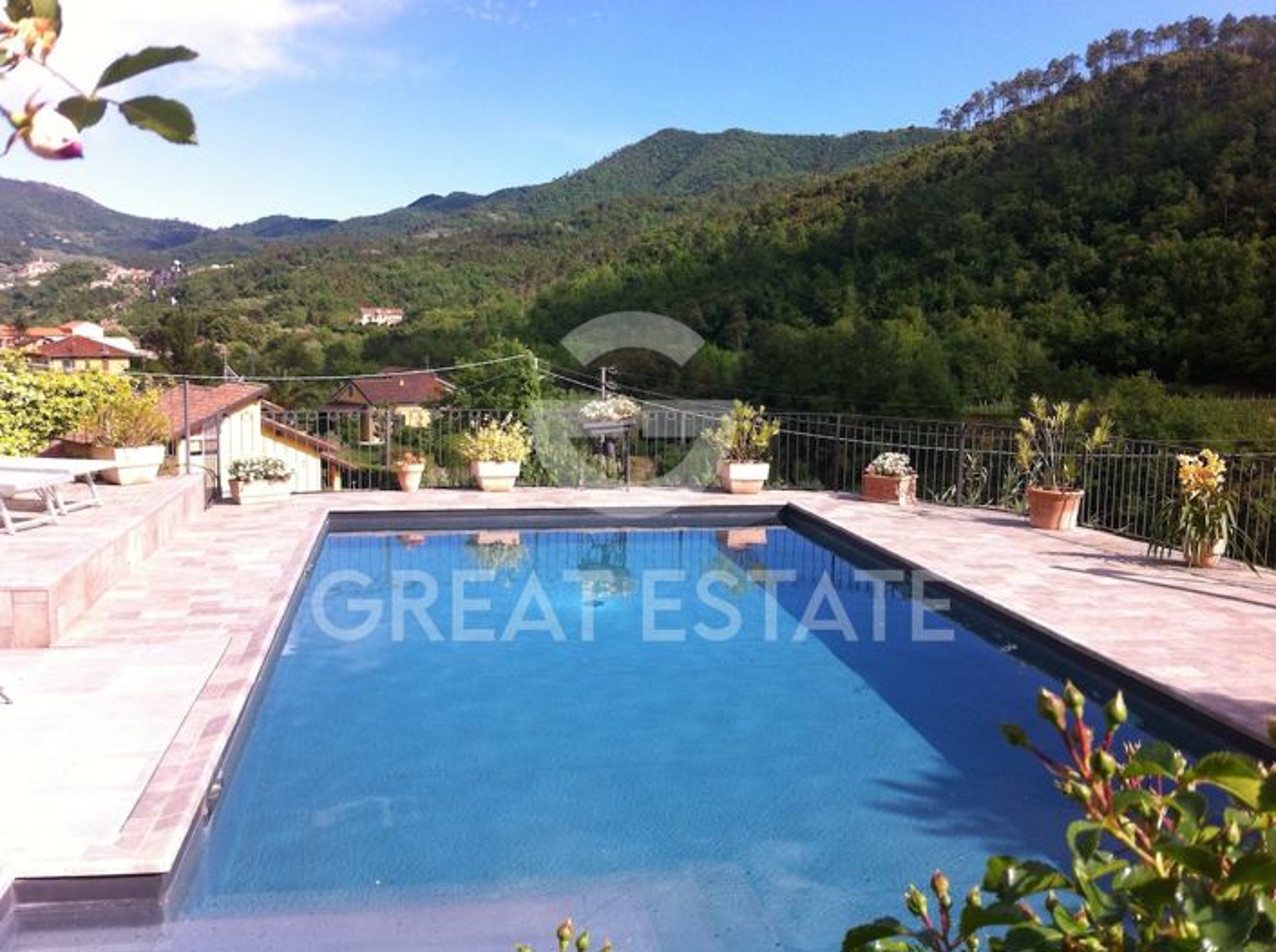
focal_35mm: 35
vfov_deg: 40.6
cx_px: 638
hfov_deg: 52.7
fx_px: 1288
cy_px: 476
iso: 80
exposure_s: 1/773
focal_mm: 3.85
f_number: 2.8
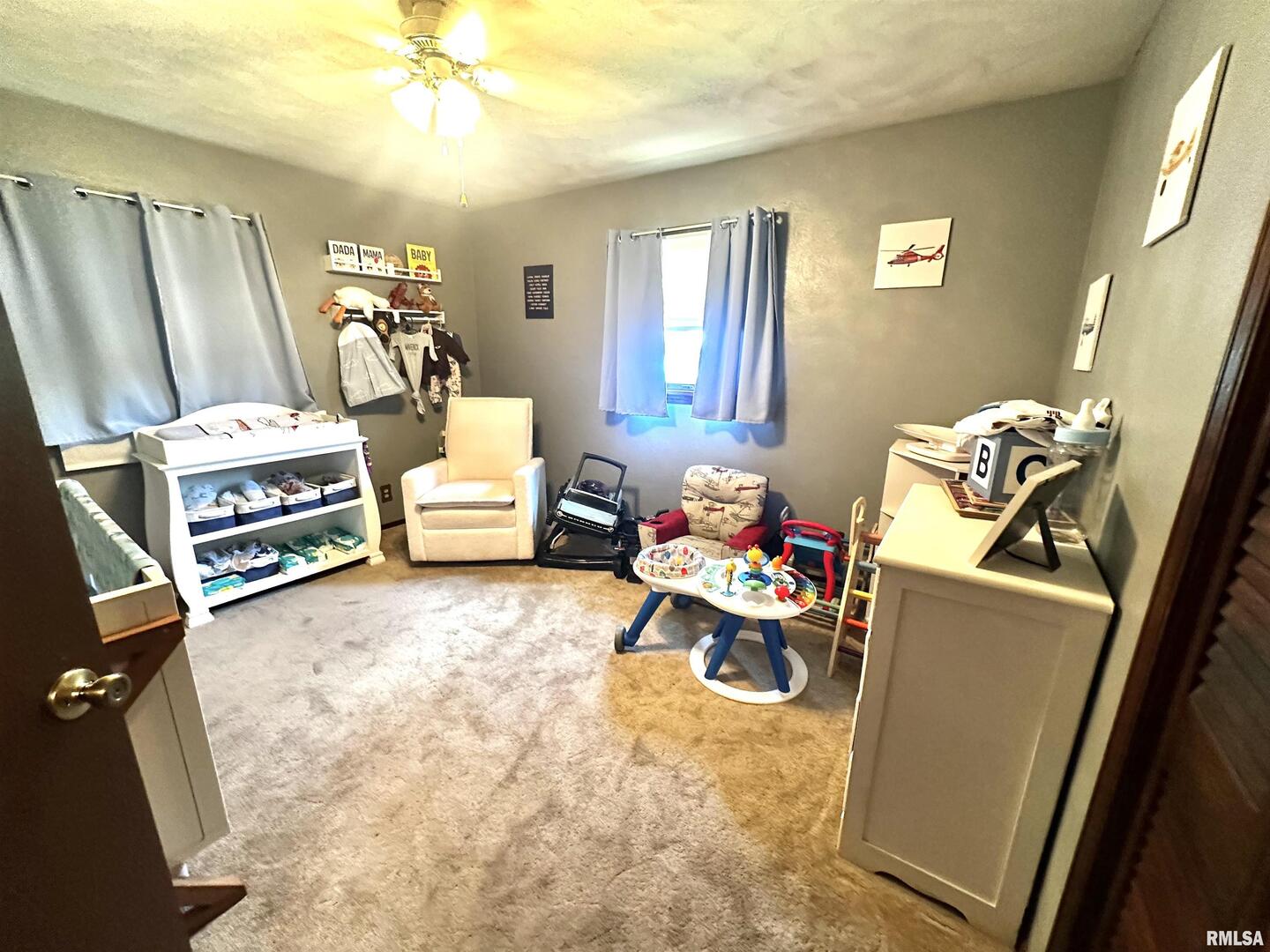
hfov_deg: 102.1
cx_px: 635
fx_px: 514
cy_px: 476
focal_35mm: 14
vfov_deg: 85.7
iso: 640
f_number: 2.2
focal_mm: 2.22
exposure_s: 1/60
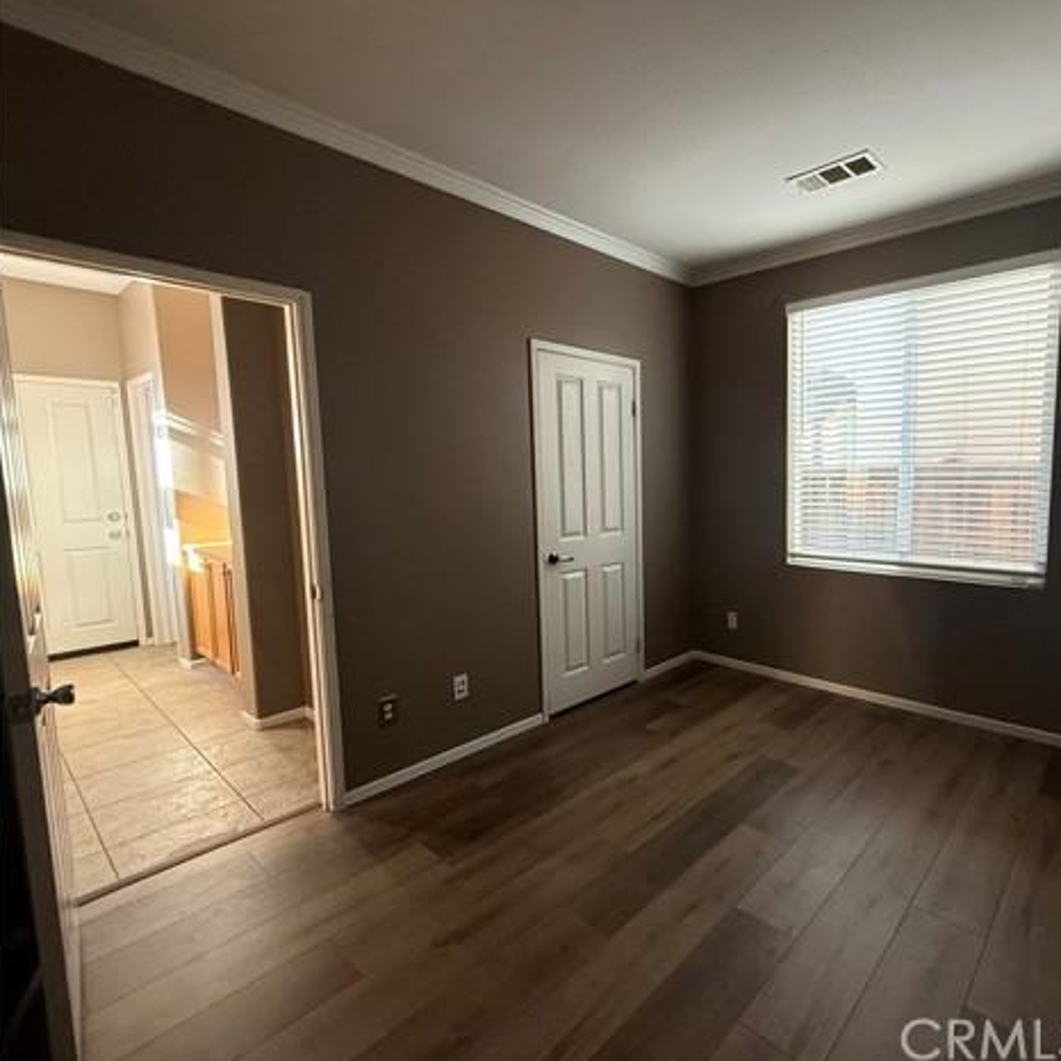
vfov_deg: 84.0
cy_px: 526
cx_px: 719
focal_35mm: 17
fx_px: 590
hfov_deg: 80.8
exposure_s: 1/60
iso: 320
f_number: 2.2
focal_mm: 2.22
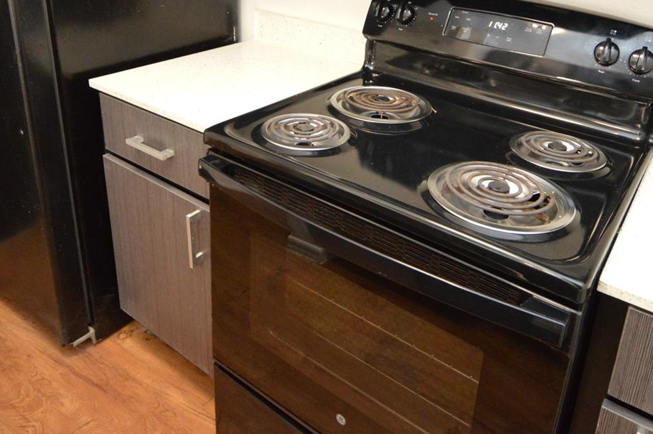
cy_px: 88
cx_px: 350
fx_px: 525
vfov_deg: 42.9
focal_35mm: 29
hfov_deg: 63.6
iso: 2800
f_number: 4
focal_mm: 12
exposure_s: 1/60
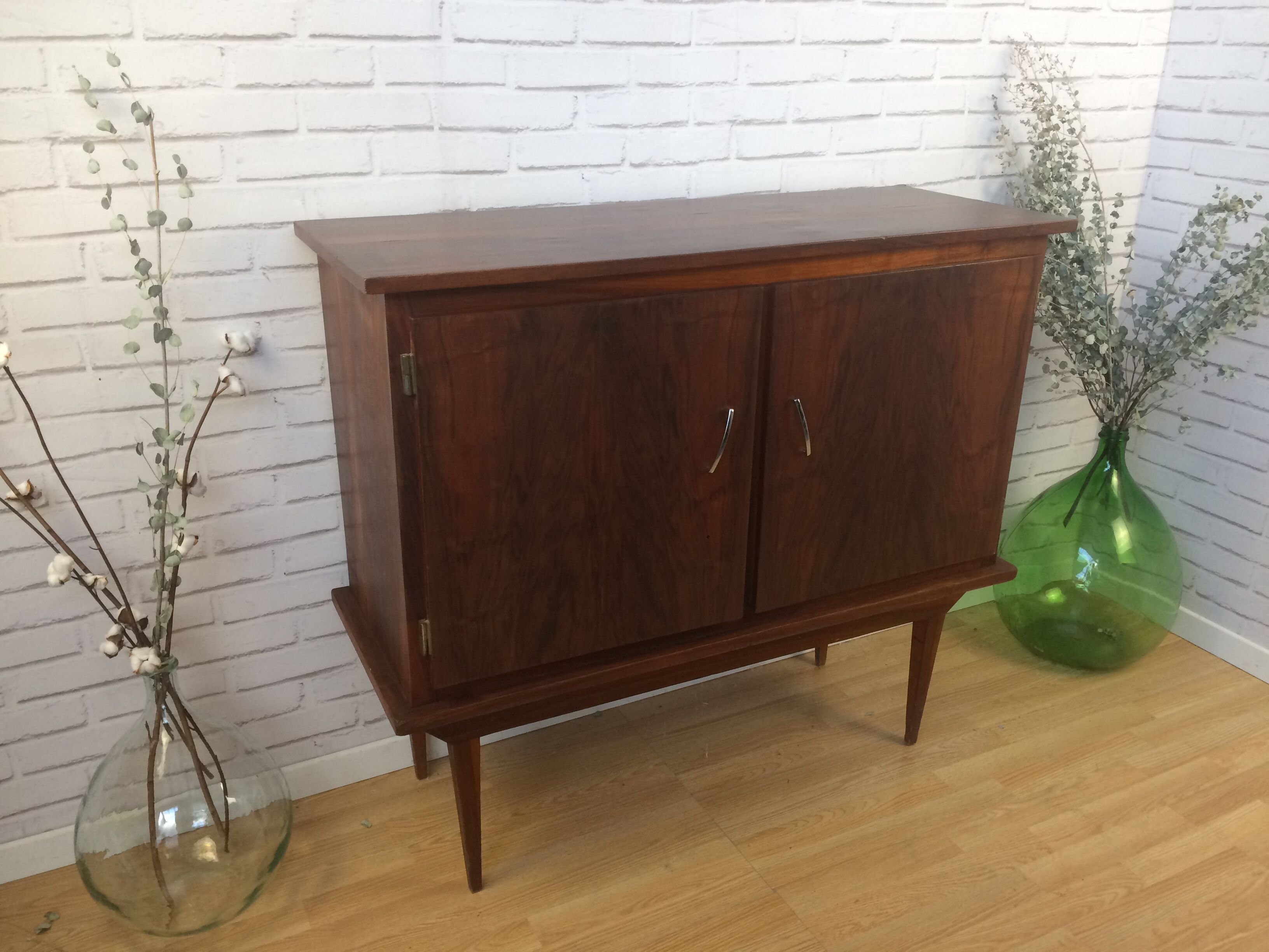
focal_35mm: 29
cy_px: 476
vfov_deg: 48.2
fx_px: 1063
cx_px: 634
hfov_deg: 61.7
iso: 50
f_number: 2.2
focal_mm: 4.15
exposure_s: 1/33
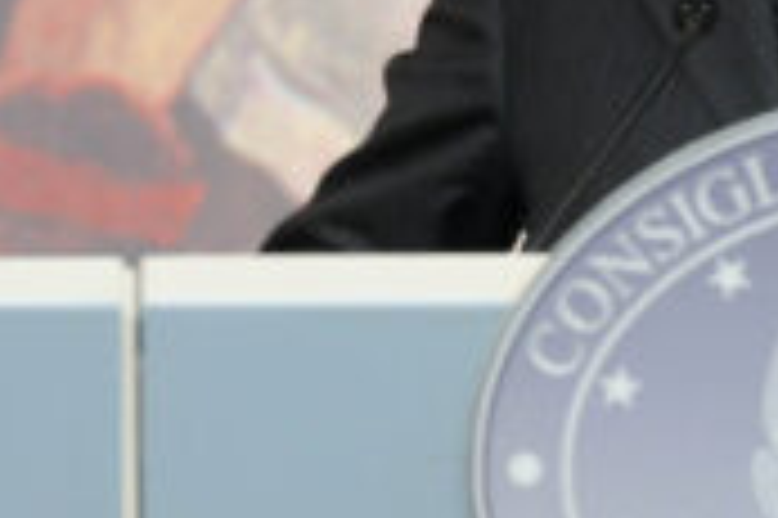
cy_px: 23
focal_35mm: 340
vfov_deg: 4.0
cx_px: 121
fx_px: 7341
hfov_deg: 6.1
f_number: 3.2
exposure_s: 1/160
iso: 2000
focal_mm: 98
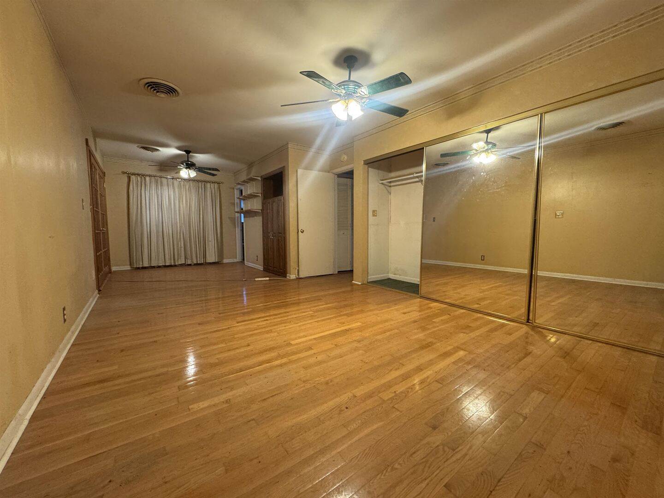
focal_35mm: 14
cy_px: 249
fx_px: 269
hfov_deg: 102.1
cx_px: 332
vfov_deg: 85.7
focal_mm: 2.22
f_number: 2.2
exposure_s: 1/60
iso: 500
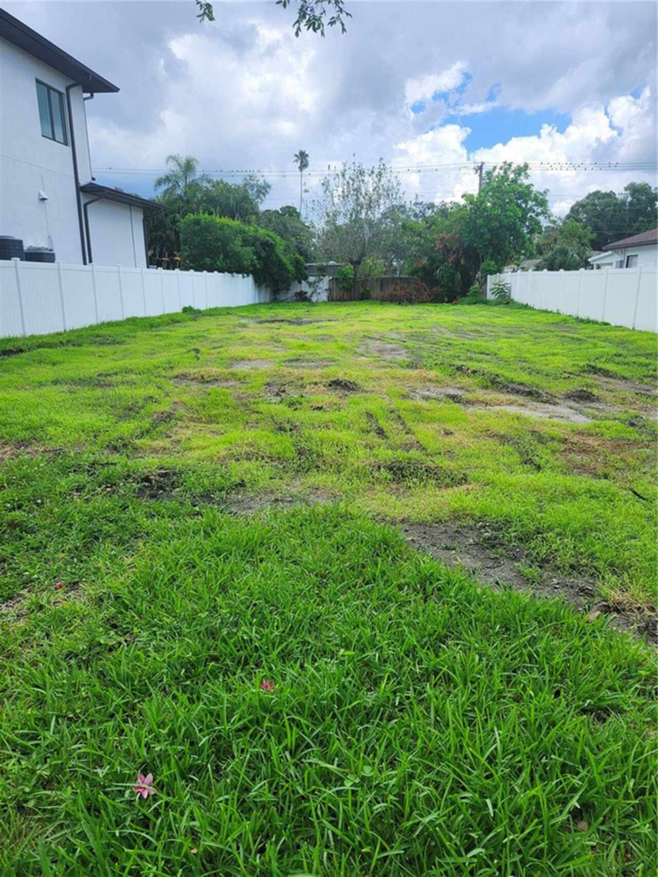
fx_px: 583
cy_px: 438
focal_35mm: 23
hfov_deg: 58.9
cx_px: 329
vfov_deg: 73.9
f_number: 1.8
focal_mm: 5.54
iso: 25
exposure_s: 1/1000
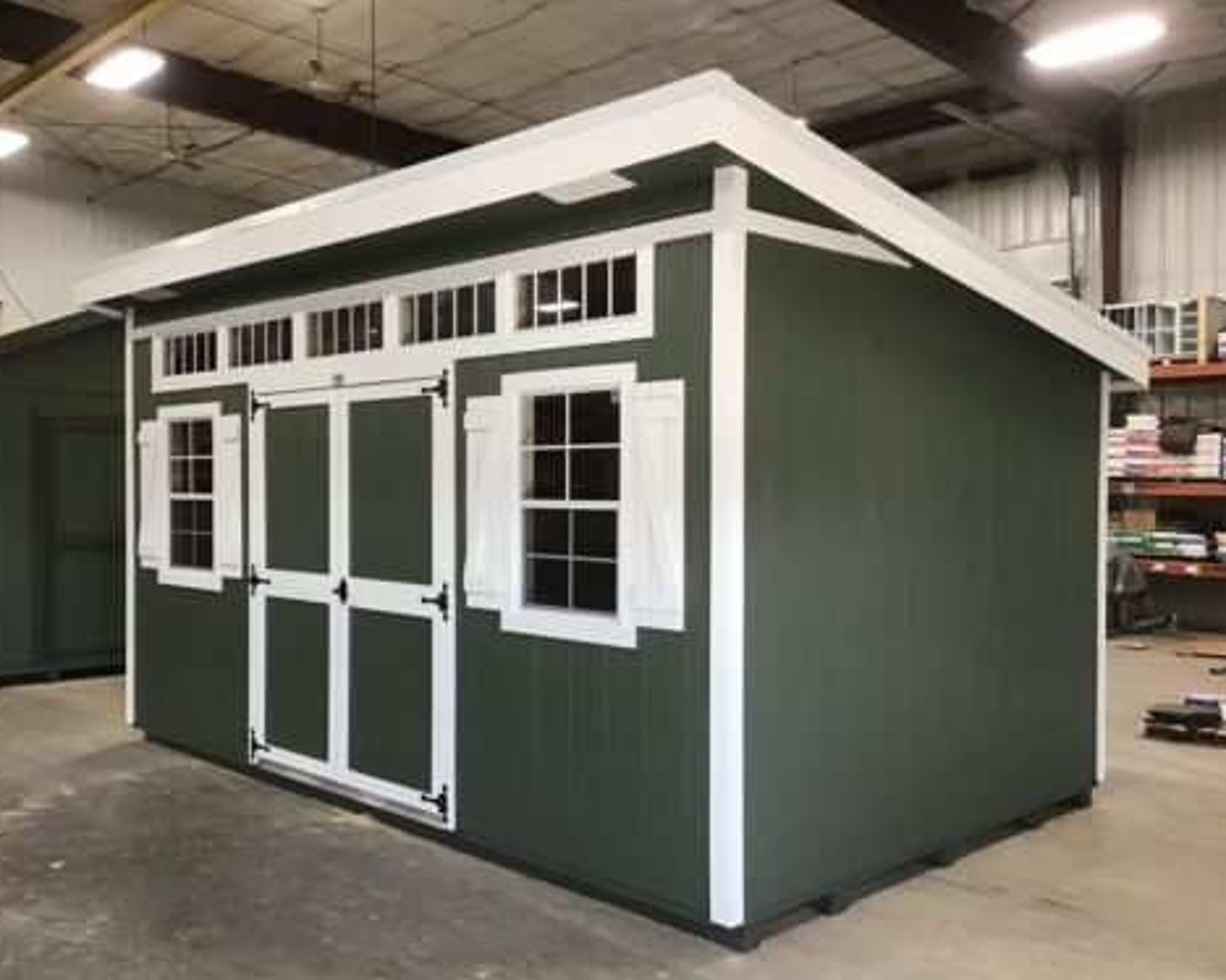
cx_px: 566
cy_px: 499
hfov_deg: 54.2
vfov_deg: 44.5
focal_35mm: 33
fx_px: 1197
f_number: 2.4
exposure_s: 1/30
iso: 100
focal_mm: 3.3
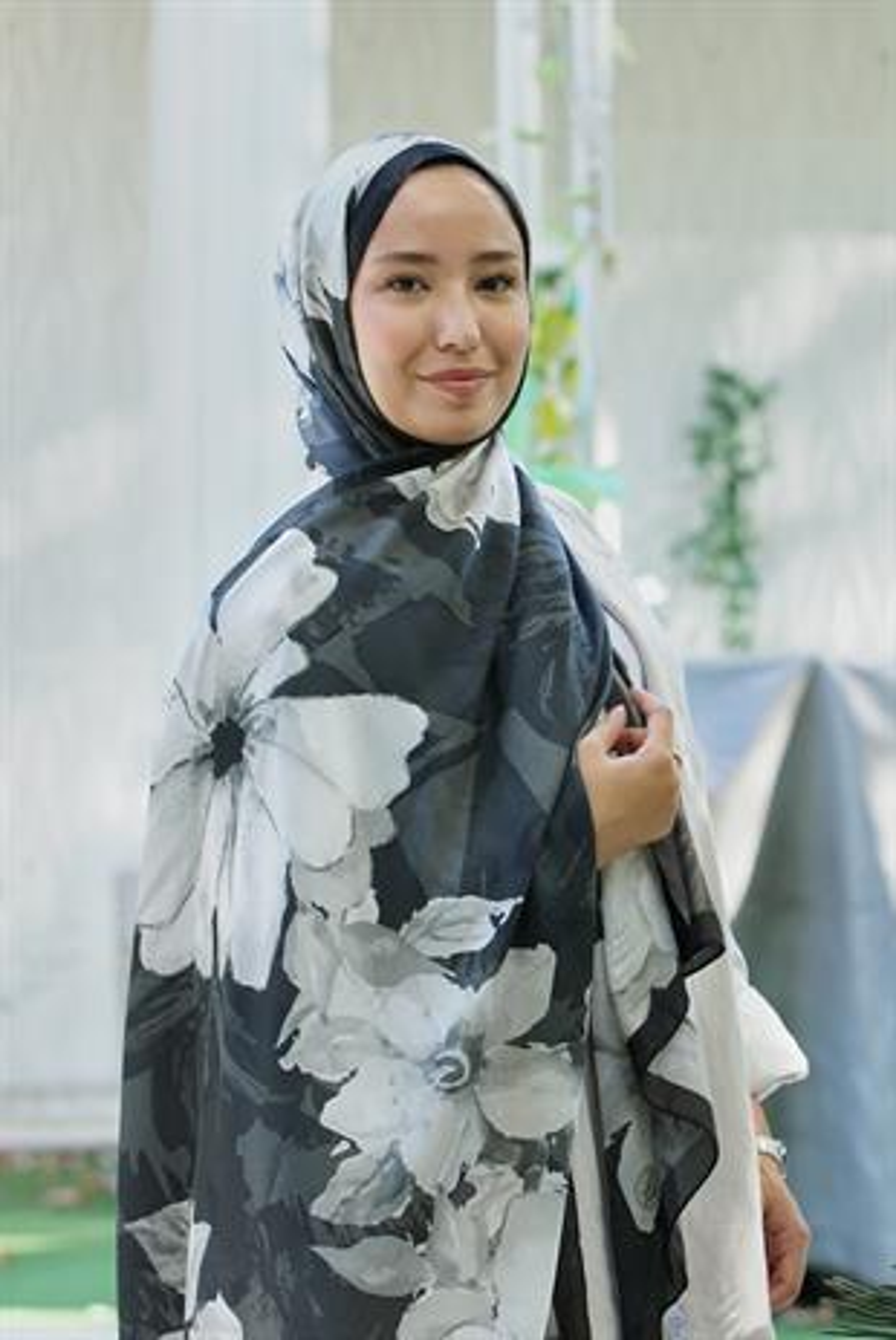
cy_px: 670
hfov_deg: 13.4
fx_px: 3802
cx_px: 448
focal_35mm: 102
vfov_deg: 20.0
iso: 500
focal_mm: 102
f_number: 5.6
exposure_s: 1/125
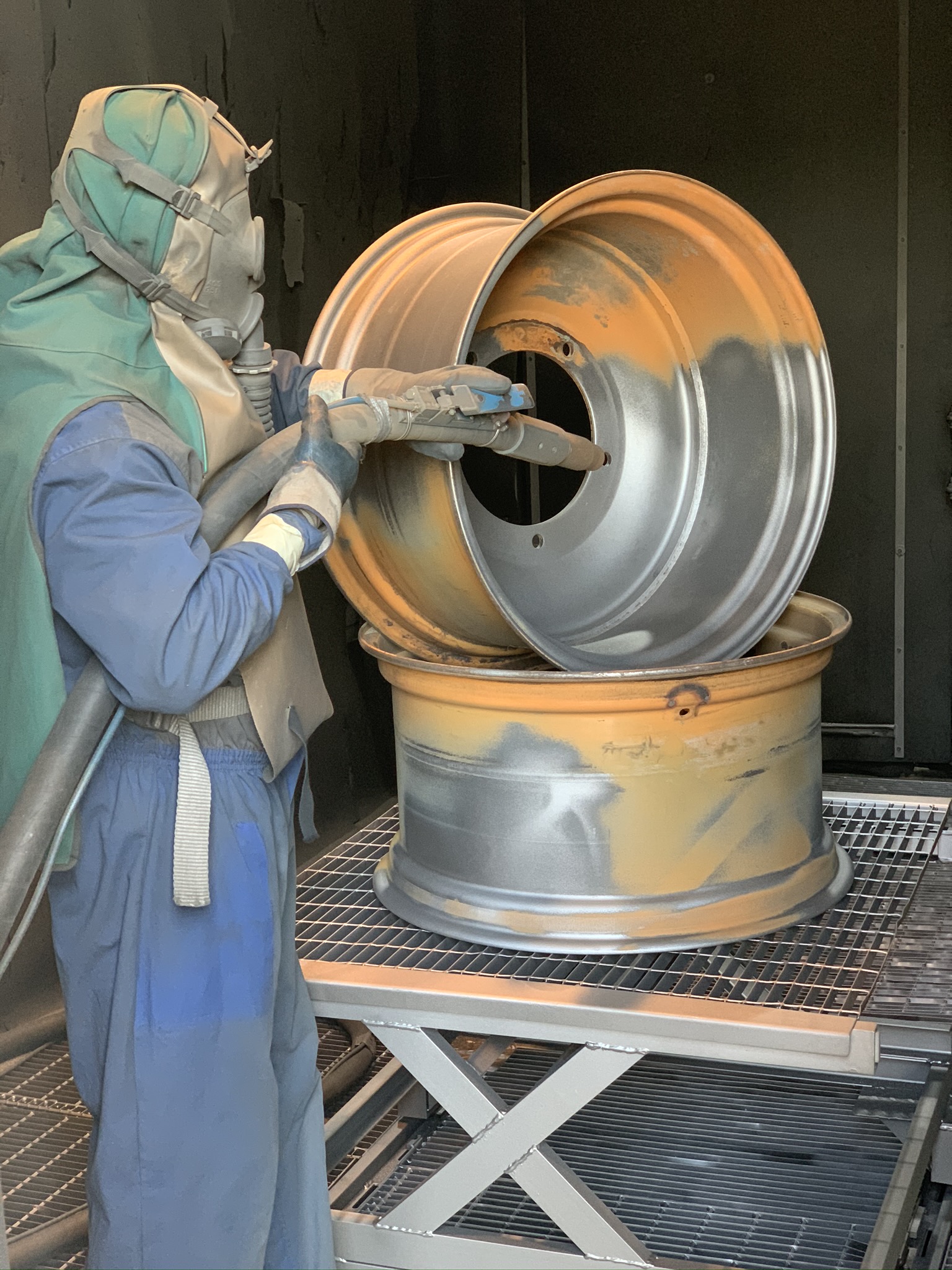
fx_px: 1907
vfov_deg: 36.8
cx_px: 476
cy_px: 635
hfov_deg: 28.0
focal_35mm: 52
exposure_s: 1/60
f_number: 2.4
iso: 200
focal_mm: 6
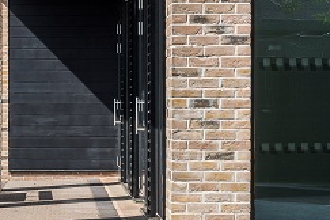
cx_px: 90
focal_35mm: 202
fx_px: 1852
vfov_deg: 6.8
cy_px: 52
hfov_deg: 10.2
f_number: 11
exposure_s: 1/125
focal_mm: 48
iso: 72
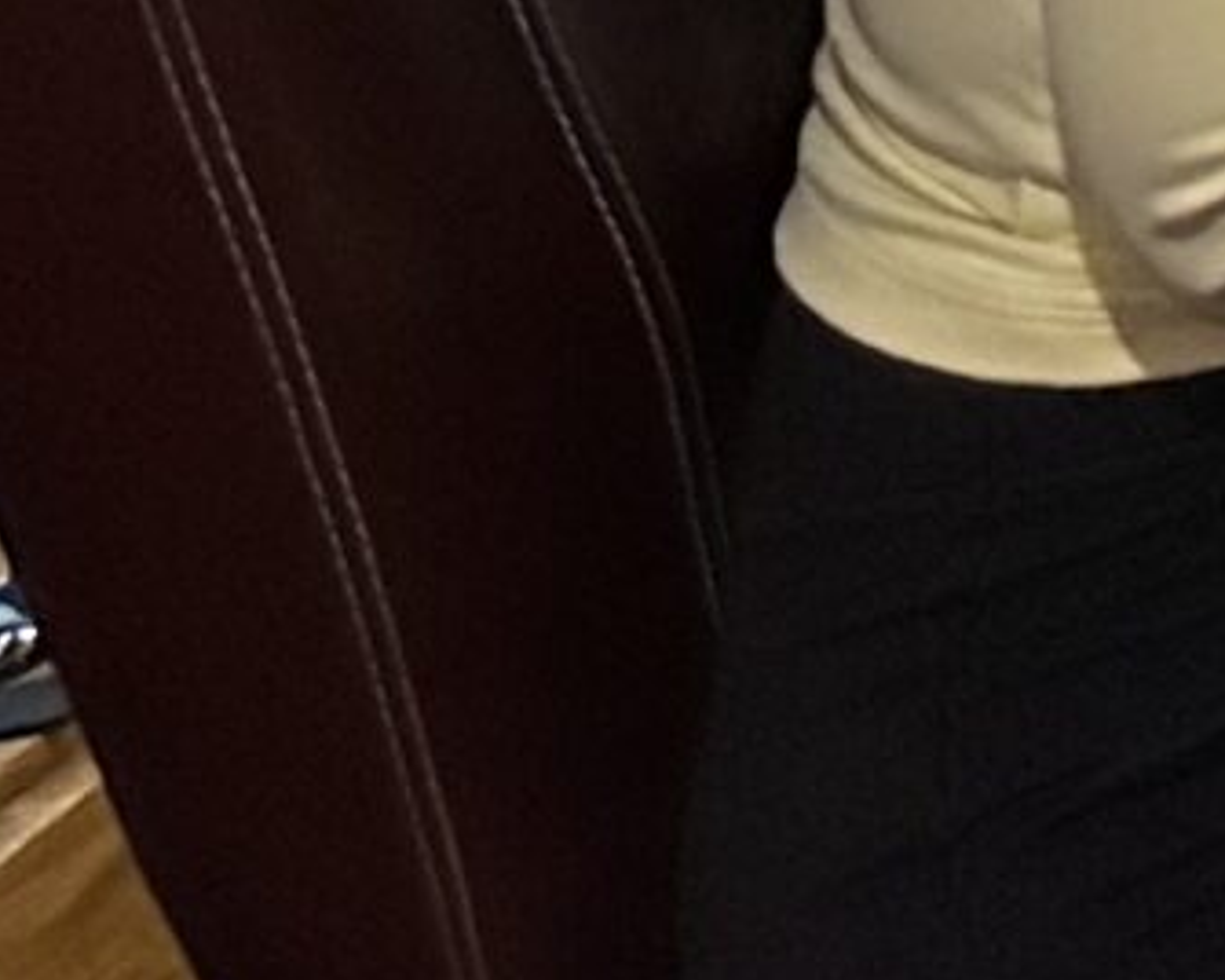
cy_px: -1671
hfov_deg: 7.9
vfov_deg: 7.8
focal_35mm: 179
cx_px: 4589
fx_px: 6490
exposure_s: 1/40
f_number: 1.78
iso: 800
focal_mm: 6.86
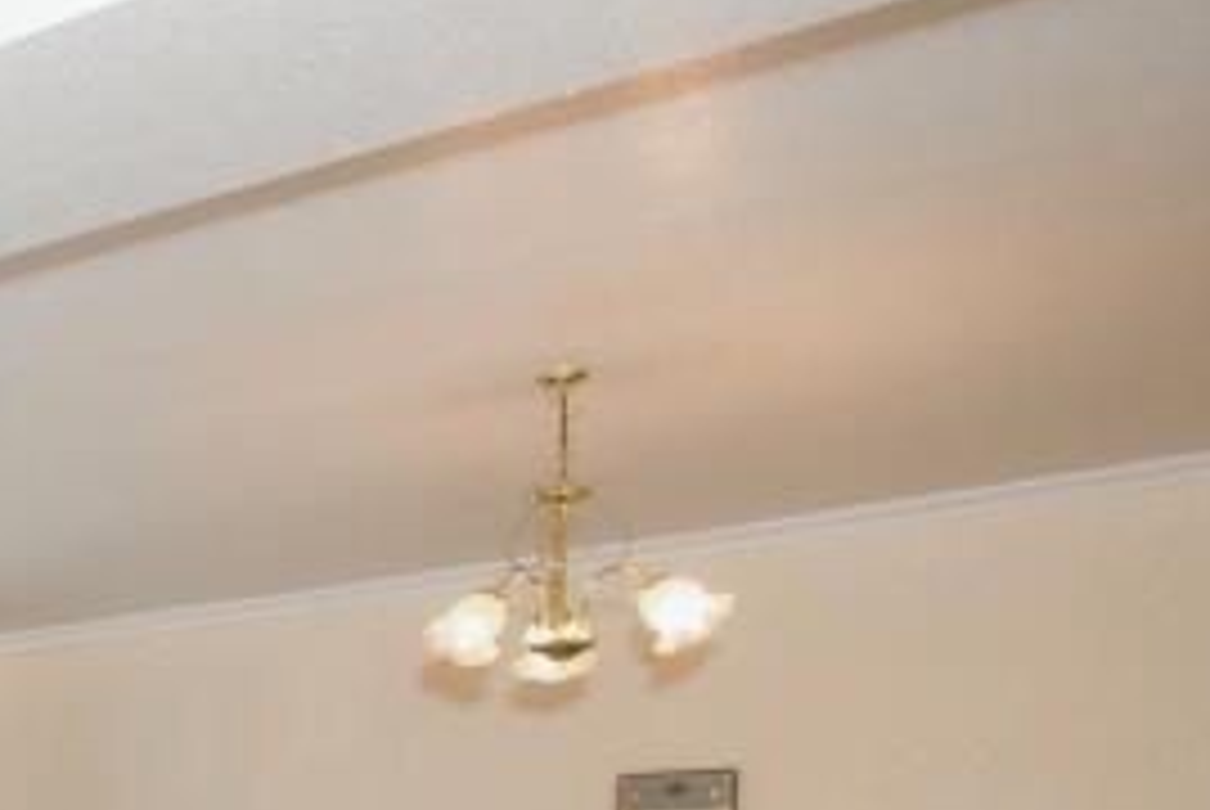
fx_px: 1918
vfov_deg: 21.3
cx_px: -801
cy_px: 1087
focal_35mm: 57
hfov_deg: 23.7
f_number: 8
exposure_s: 1/50
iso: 400
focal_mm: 10
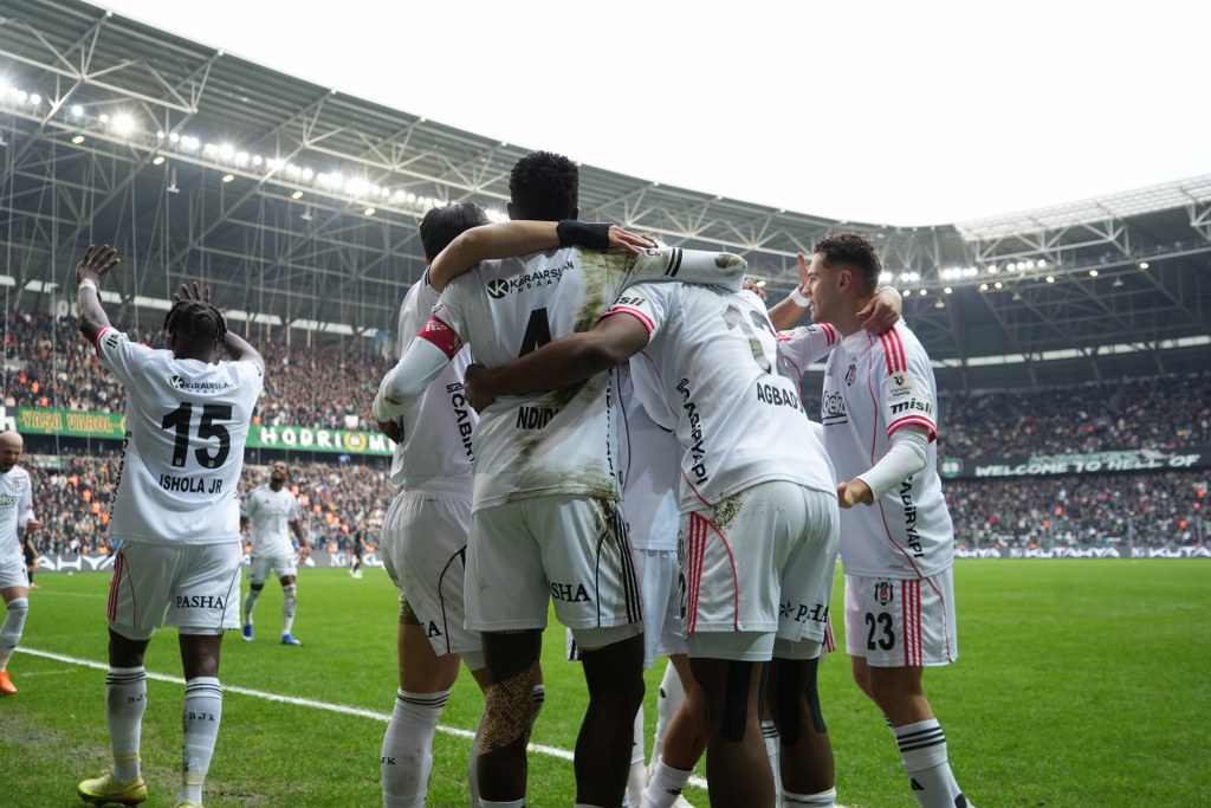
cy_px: 404
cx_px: 606
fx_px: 1110
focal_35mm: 33
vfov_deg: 40.0
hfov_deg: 57.2
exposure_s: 1/200
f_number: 4
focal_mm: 33
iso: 320
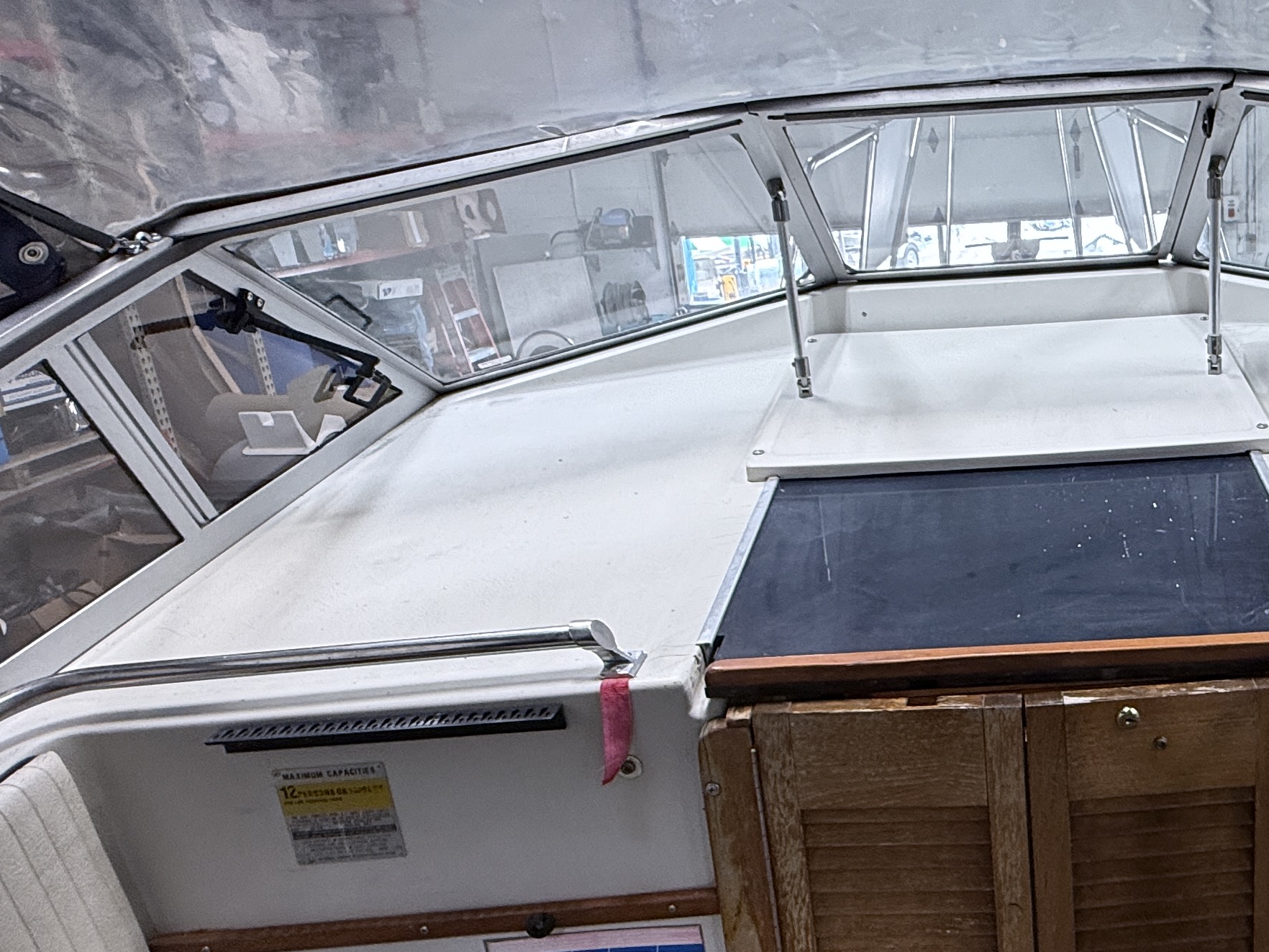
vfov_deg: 44.2
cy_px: 463
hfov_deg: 52.3
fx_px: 1173
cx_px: 1058
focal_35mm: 32
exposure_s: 1/120
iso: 125
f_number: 2.2
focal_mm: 2.22
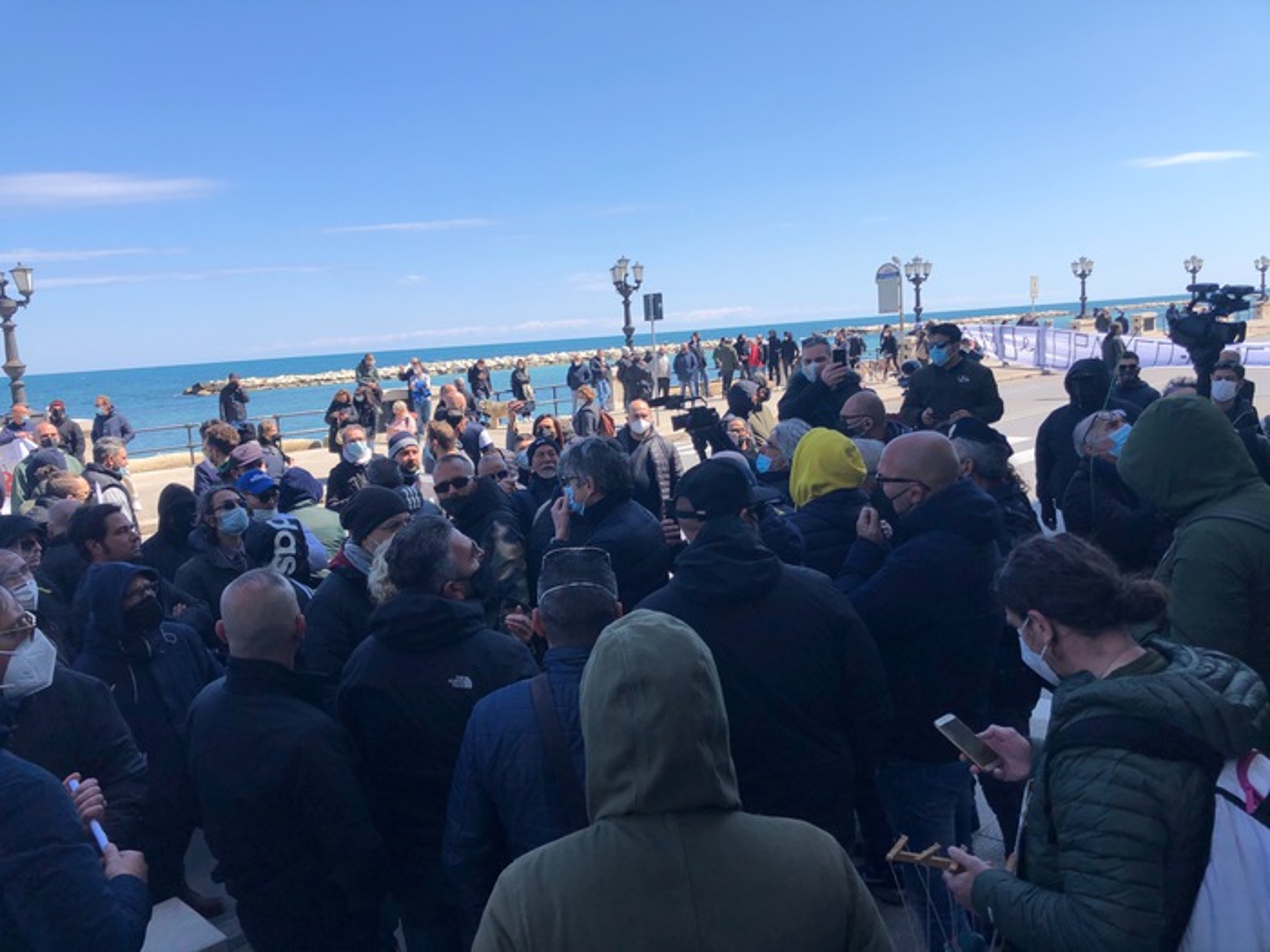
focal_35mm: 28
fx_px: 1027
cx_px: 635
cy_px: 476
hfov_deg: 63.4
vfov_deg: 49.7
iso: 20
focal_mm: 3.99
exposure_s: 1/1675
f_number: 1.8
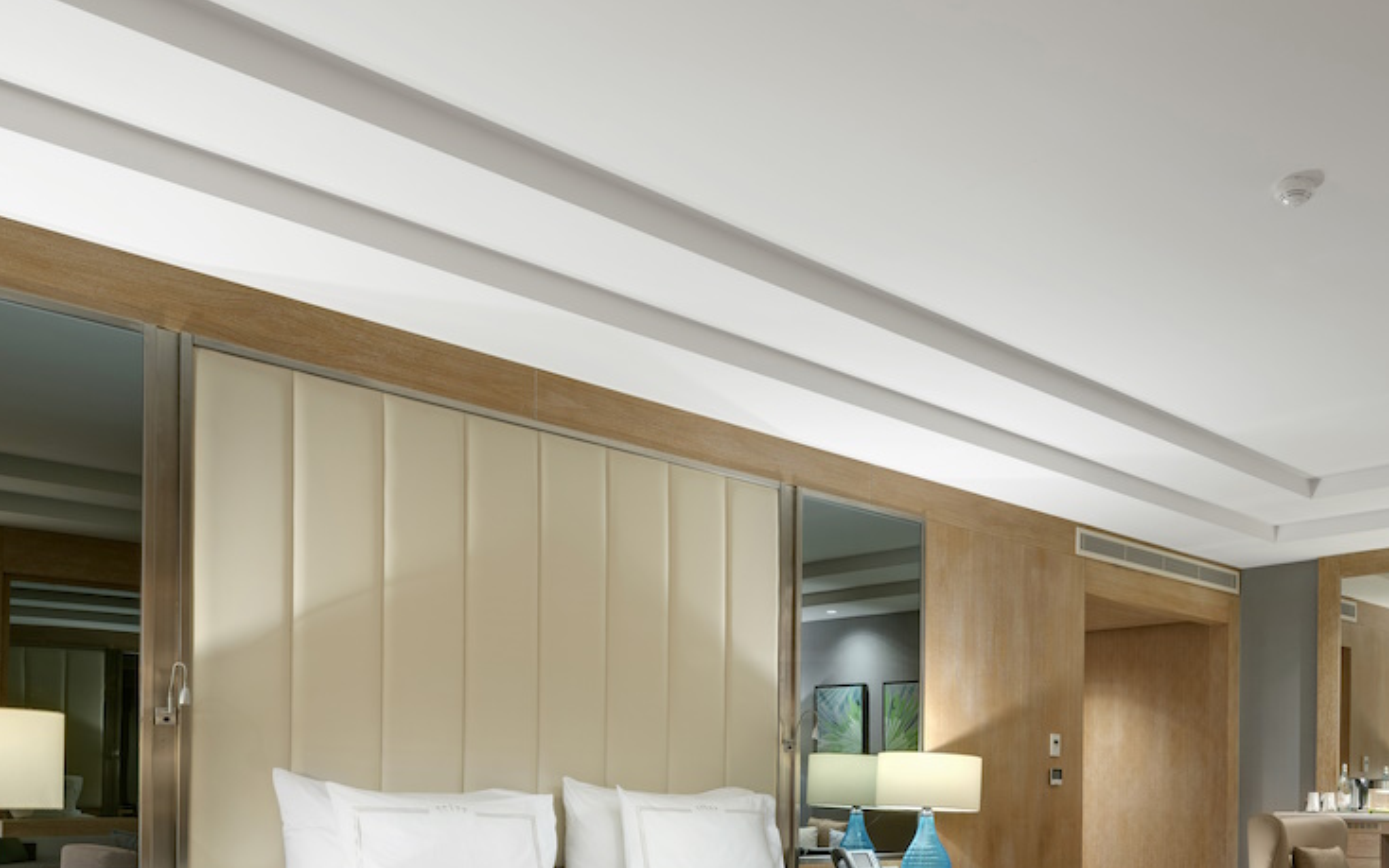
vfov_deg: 34.9
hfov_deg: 54.1
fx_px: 1287
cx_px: 1037
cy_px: 798
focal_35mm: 34
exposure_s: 4
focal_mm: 17
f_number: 11
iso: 100
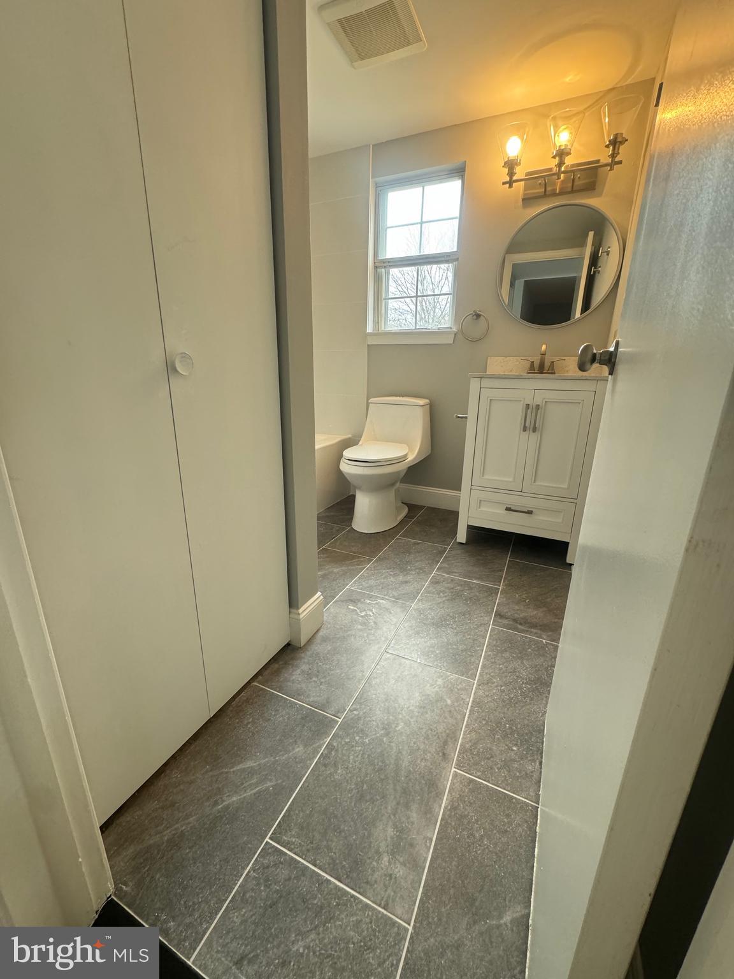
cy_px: 490
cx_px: 367
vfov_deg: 102.1
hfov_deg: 85.7
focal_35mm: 14
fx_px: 396
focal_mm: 2.22
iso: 250
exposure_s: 1/60
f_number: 2.2
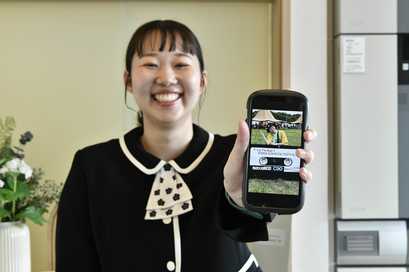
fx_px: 636
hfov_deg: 35.6
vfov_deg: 24.2
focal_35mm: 56
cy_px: 136
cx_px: 204
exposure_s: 1/80
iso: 3200
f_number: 8
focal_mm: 56
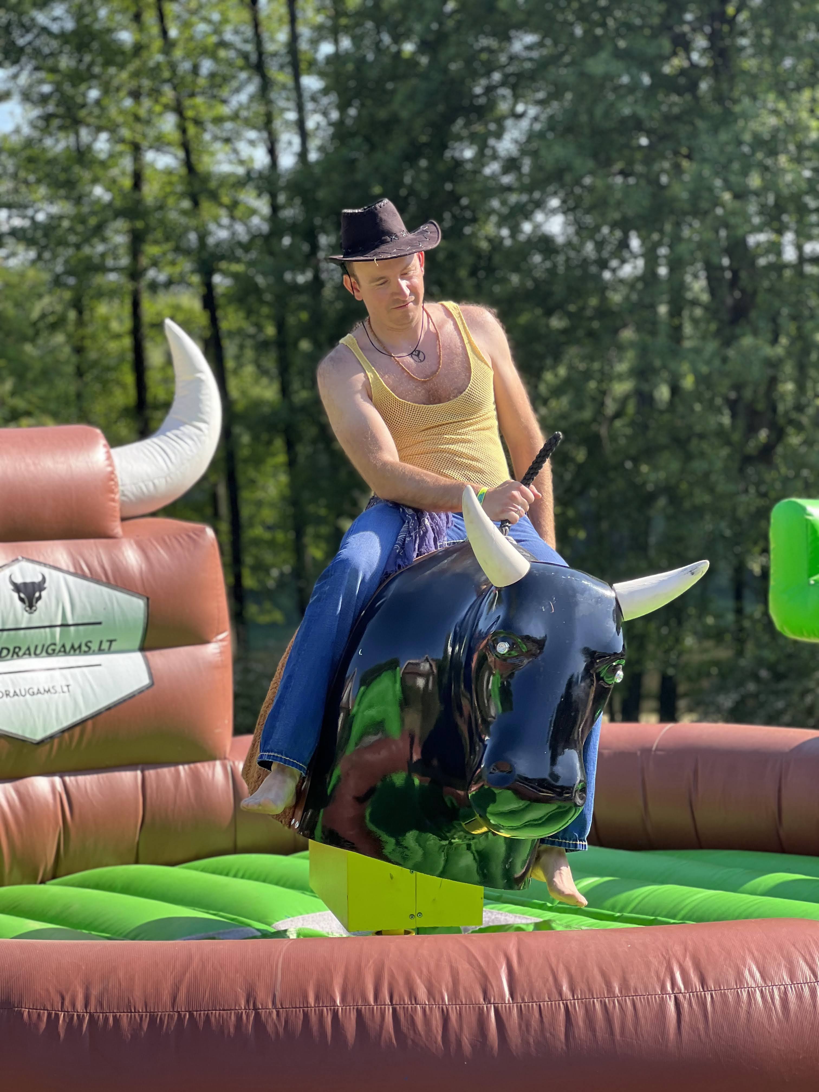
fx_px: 2429
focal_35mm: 77
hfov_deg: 19.1
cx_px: 410
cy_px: 546
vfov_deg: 25.3
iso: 32
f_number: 2.8
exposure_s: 1/180
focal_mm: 9
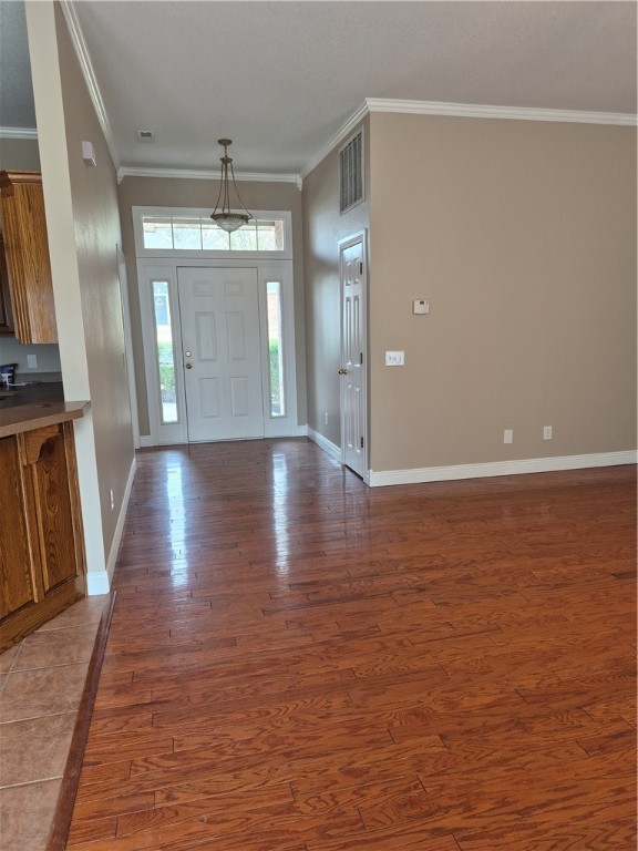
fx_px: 565
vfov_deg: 73.9
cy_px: 426
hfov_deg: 58.9
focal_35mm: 23
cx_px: 319
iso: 160
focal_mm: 5.4
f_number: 1.8
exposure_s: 1/120
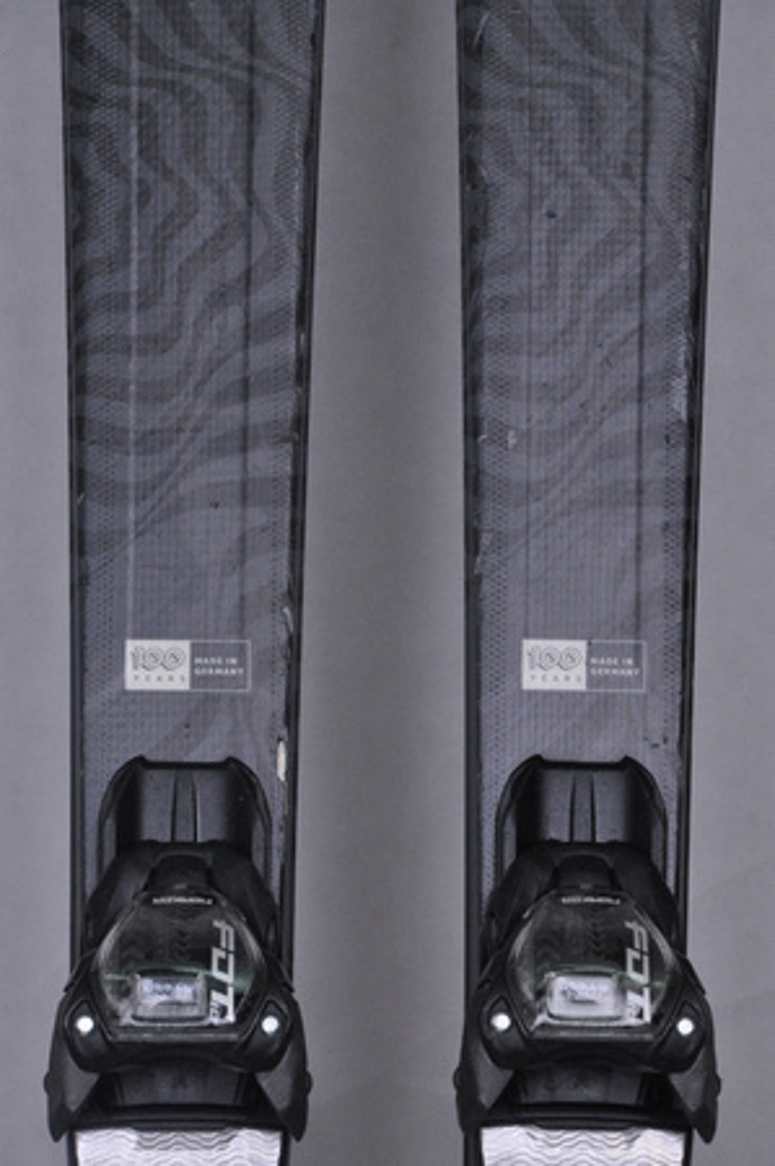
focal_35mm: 158
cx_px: 388
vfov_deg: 13.1
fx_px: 5097
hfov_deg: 8.7
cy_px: 583
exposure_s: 1/125
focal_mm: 105
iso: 3200
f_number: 11
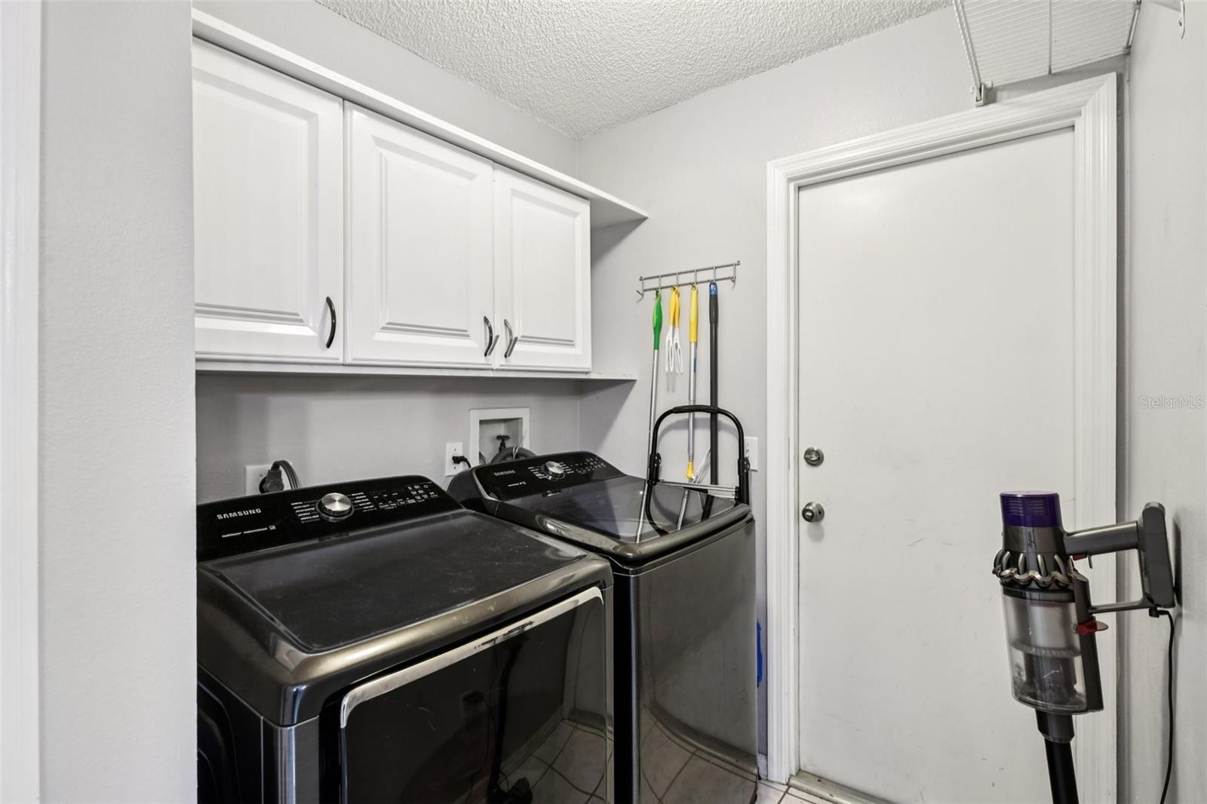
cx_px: 604
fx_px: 570
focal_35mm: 17
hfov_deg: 93.3
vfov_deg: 70.4
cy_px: 402
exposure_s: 1/2.5
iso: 400
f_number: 8
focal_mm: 17
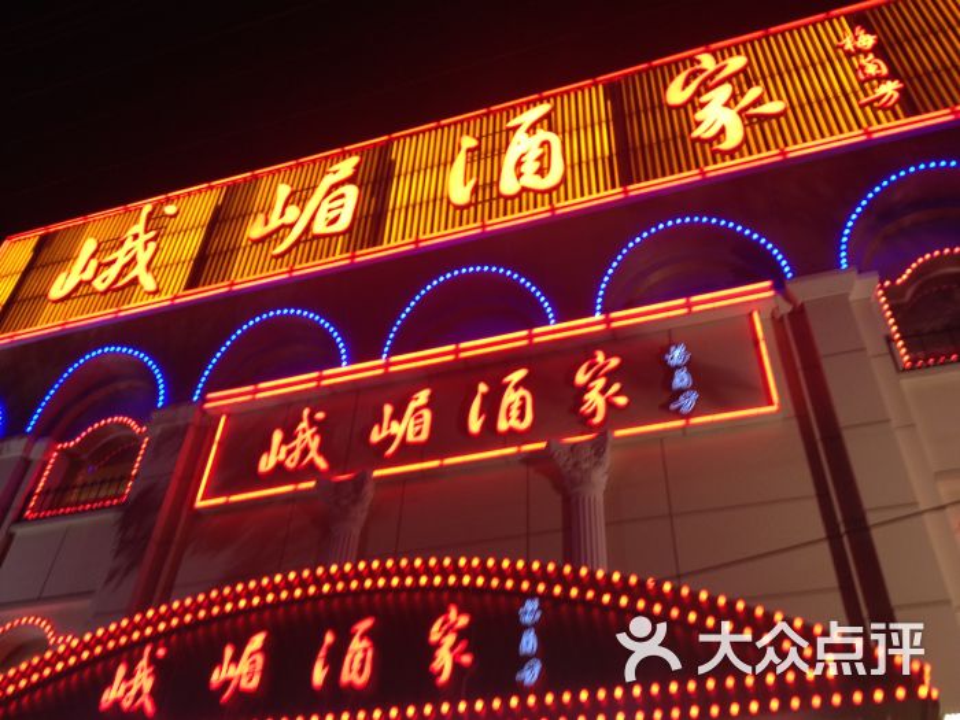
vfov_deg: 40.7
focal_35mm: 35
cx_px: 480
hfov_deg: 52.6
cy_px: 360
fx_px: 971
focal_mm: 4.28
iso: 100
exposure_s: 1/20
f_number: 2.4
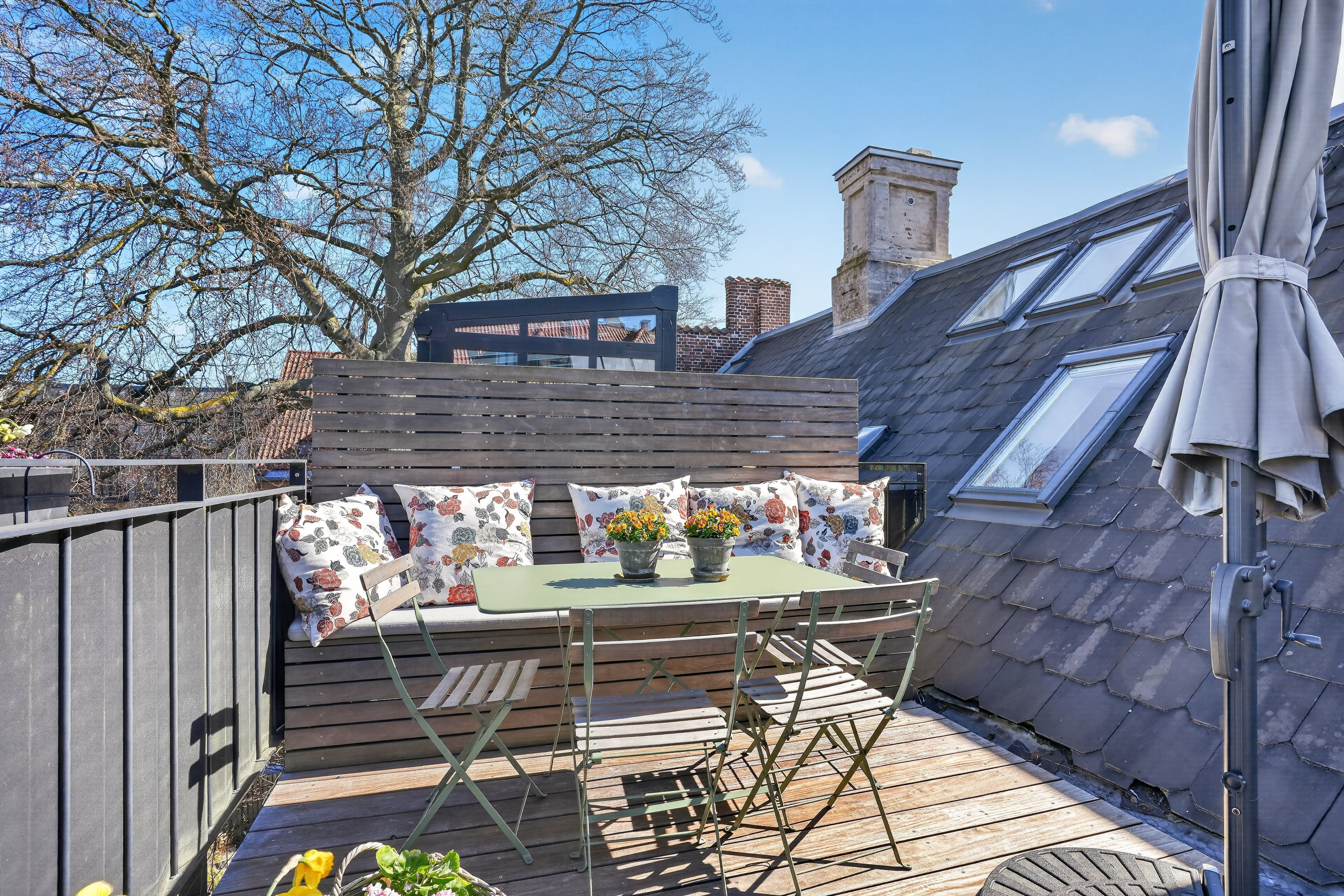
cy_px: 448
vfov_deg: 67.4
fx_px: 672
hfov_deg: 90.0
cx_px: 672
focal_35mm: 18
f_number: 8
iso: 400
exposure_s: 1/100
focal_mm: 18
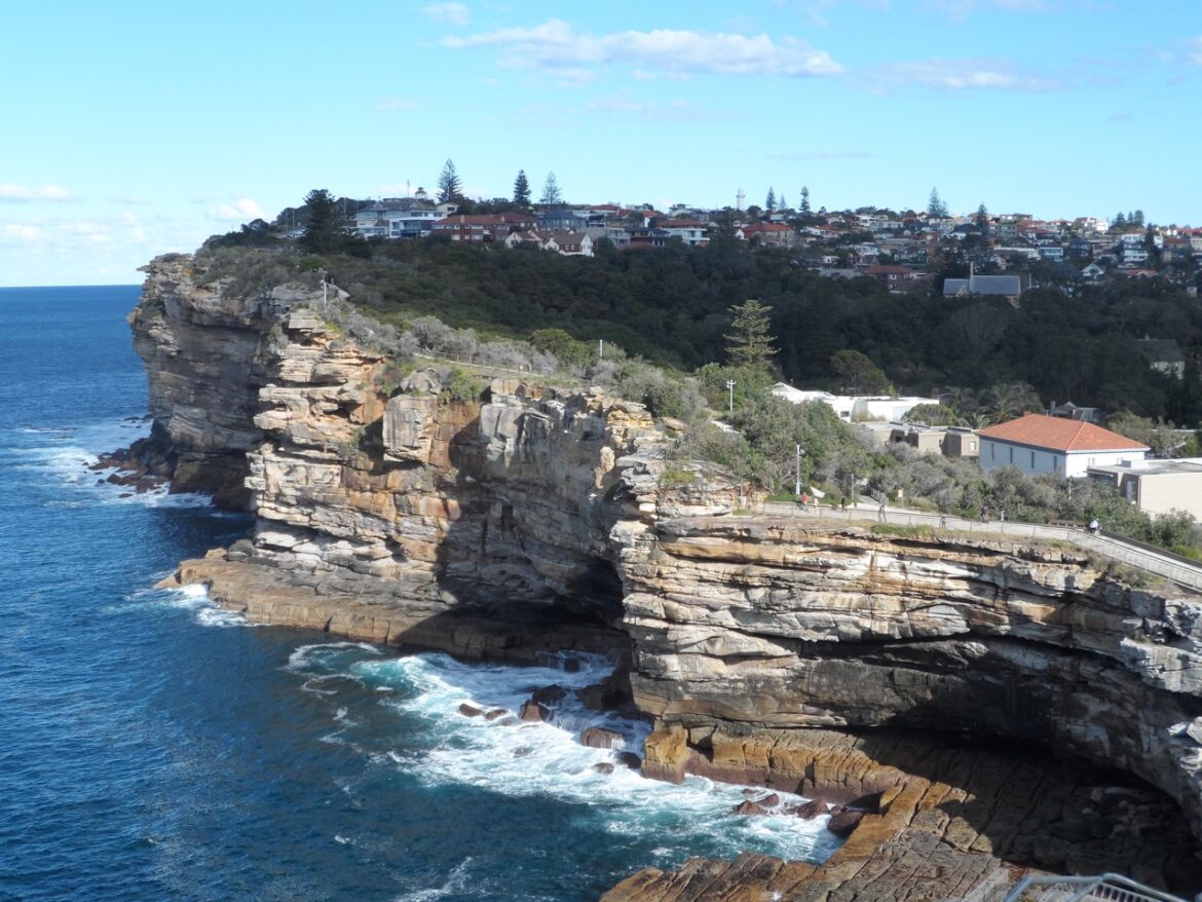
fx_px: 1841
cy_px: 451
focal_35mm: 53
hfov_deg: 36.2
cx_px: 601
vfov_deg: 27.5
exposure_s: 1/500
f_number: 4
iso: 80
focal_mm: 8.7
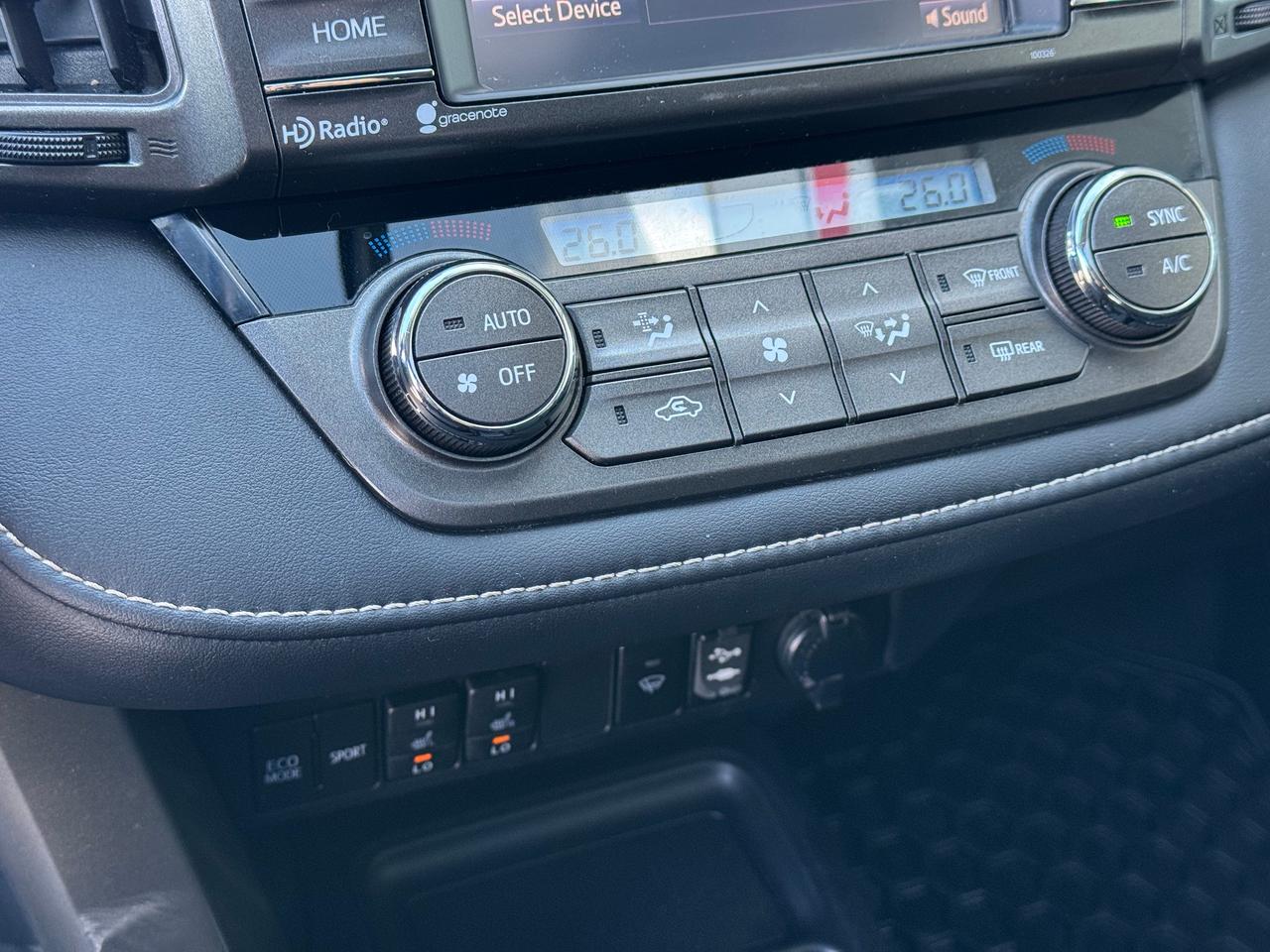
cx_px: 635
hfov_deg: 39.7
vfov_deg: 30.3
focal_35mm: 48
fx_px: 1761
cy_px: 476
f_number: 1.78
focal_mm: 6.76
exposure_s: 1/60
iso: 125
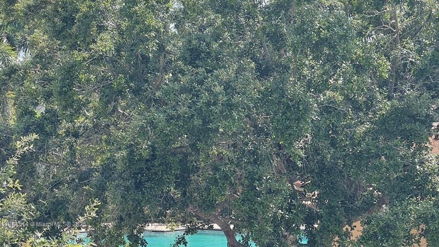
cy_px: 225
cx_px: 218
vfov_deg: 12.8
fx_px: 1094
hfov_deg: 22.7
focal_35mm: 94
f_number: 2.2
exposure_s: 1/589
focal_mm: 7.5
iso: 20
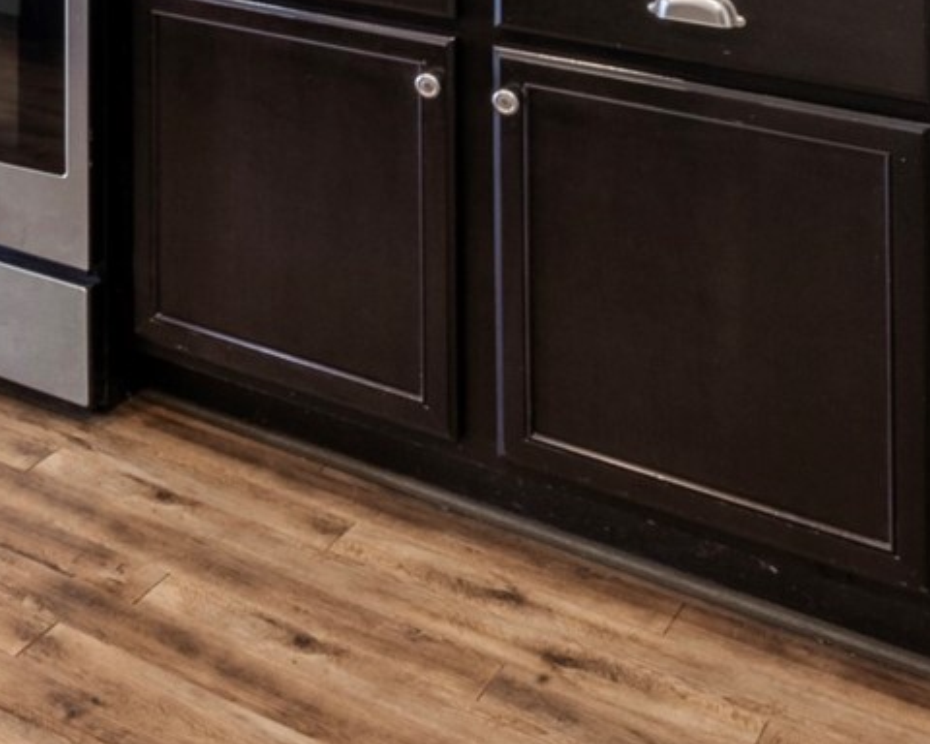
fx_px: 1872
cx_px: -399
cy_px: -512
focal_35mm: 68
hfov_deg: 23.3
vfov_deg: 18.6
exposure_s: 5
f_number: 9
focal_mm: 16
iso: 250
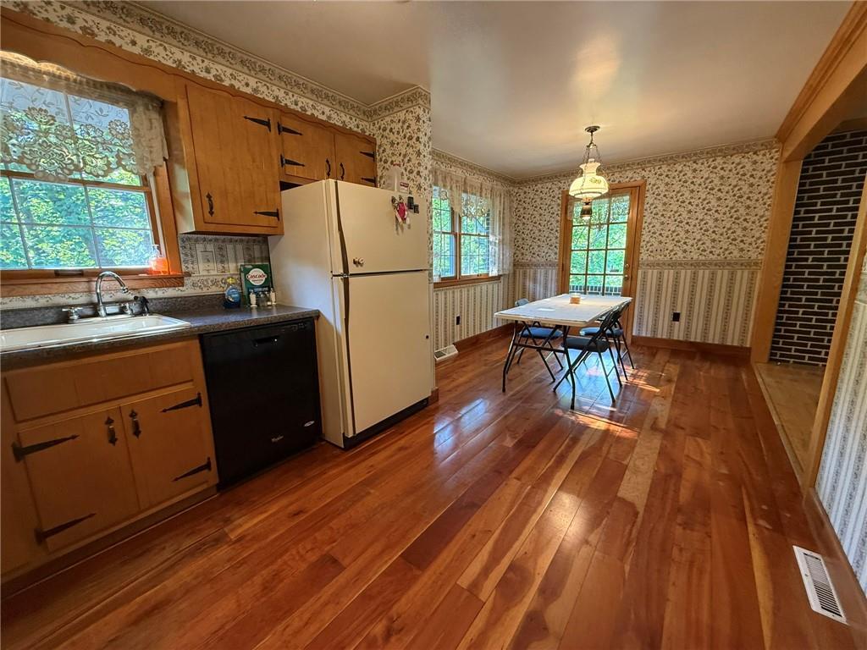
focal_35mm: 14
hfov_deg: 102.1
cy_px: 325
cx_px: 434
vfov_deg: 85.7
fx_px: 351
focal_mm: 2.22
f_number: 2.2
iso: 320
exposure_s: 1/60
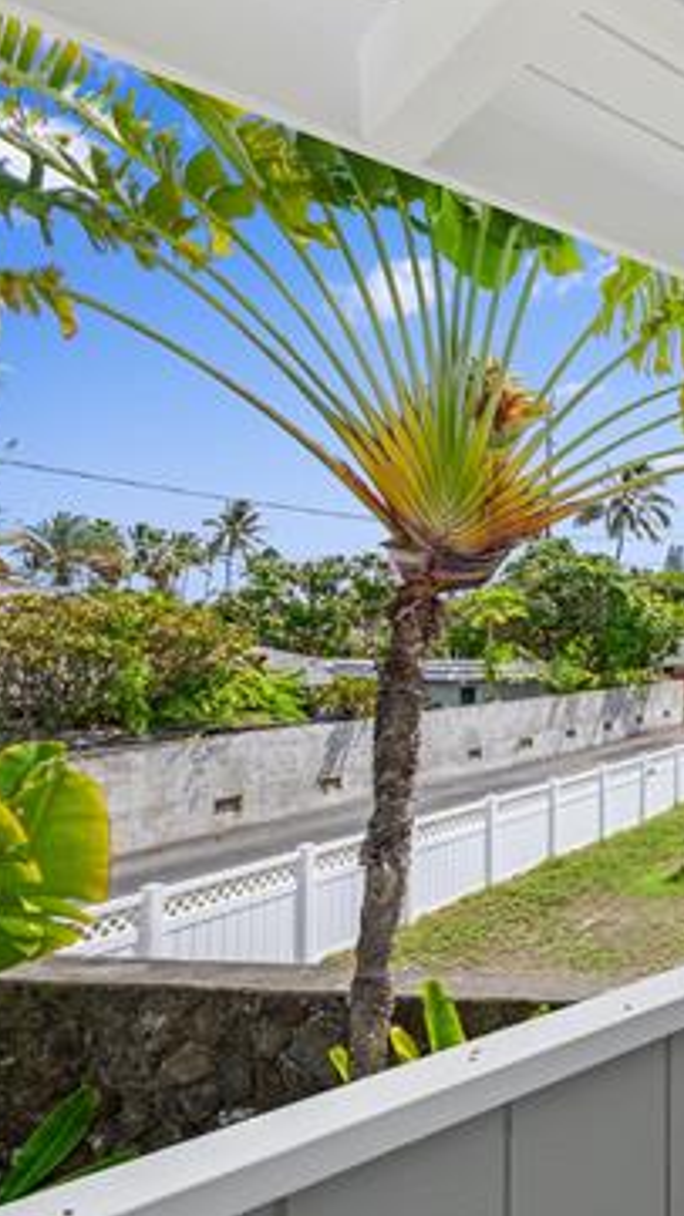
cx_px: 969
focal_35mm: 27
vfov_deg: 69.8
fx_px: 871
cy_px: 573
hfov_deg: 29.9
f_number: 5.6
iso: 100
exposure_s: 1/2000
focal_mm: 7
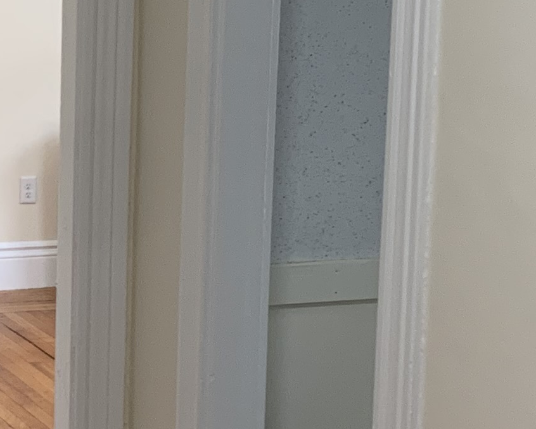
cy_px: 241
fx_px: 1920
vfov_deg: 12.7
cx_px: -58
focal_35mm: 121
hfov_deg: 15.5
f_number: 1.8
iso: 100
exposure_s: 1/63
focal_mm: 4.25
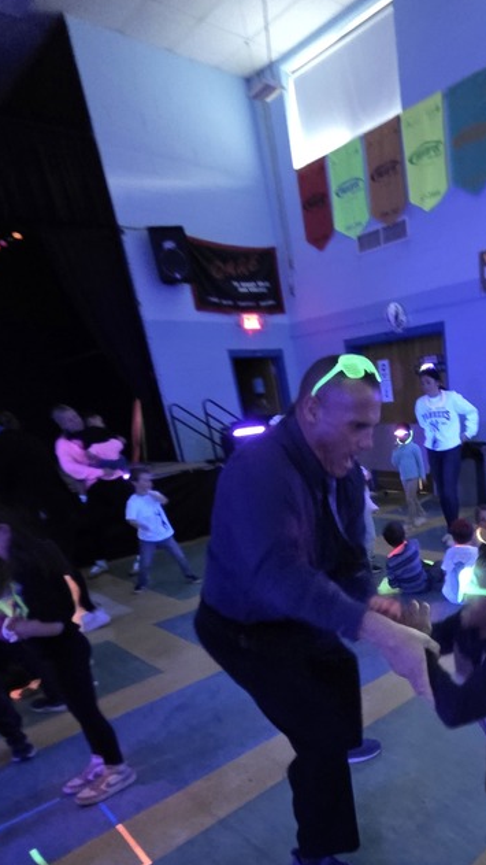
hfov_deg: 44.8
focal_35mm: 23
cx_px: 441
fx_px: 527
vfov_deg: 74.2
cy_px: 626
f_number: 1.9
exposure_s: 1/24
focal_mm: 2.2
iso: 1600
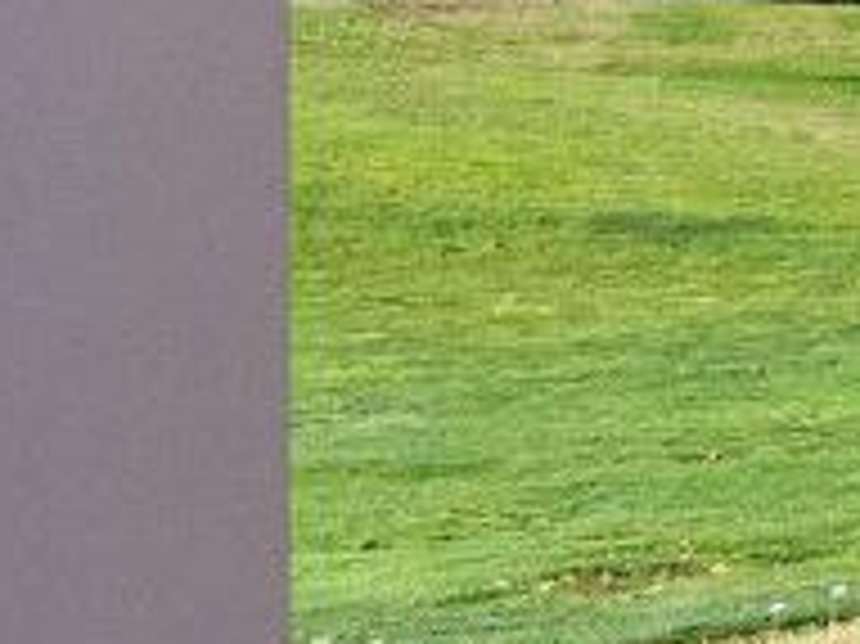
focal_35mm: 121
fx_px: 3004
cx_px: 2922
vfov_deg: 12.1
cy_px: -20
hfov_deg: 9.7
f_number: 10
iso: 640
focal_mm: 16
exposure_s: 1/320
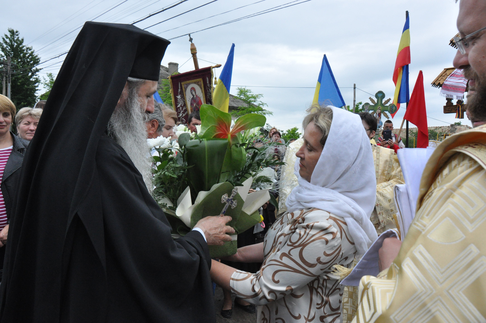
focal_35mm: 27
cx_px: 243
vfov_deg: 47.8
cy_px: 162
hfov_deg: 67.4
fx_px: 364
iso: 1600
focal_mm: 18
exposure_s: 1/500
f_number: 11
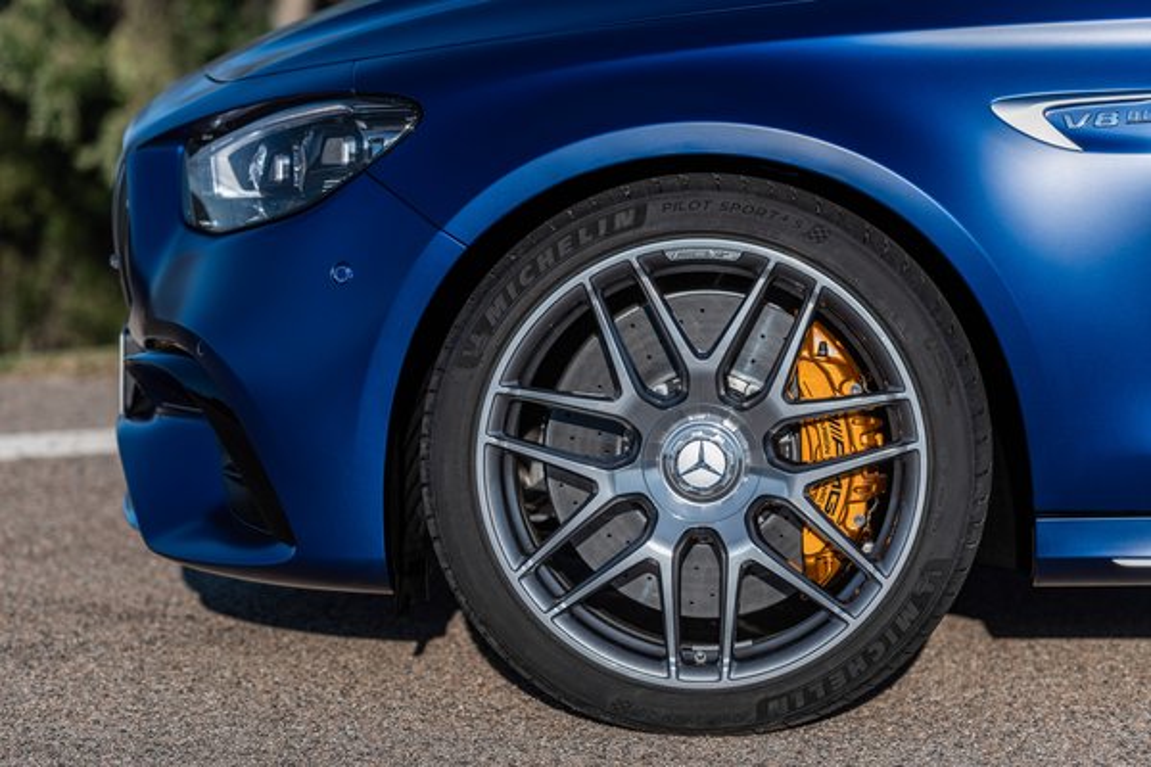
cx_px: 576
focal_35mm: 155
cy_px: 384
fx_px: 4955
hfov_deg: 13.2
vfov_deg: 8.9
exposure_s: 1/1600
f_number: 4
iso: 100
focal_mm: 155
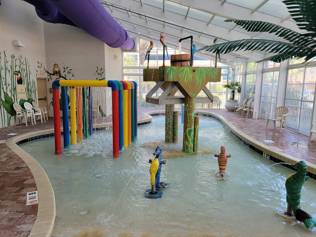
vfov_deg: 51.4
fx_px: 246
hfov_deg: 65.3
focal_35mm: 27
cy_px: 117
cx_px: 160
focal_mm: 5.4
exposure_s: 1/120
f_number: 1.8
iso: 40
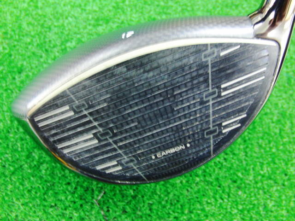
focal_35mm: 37
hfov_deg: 50.1
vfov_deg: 38.7
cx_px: 148
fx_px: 315
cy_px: 110
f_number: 3.6
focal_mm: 6.42
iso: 400
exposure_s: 1/10
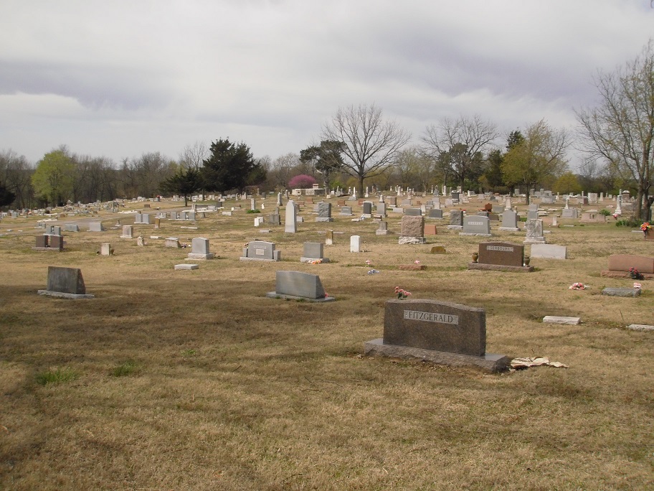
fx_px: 718
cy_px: 246
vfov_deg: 37.7
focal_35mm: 38
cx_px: 327
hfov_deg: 49.0
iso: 100
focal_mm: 6.7
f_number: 6.6
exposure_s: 1/400
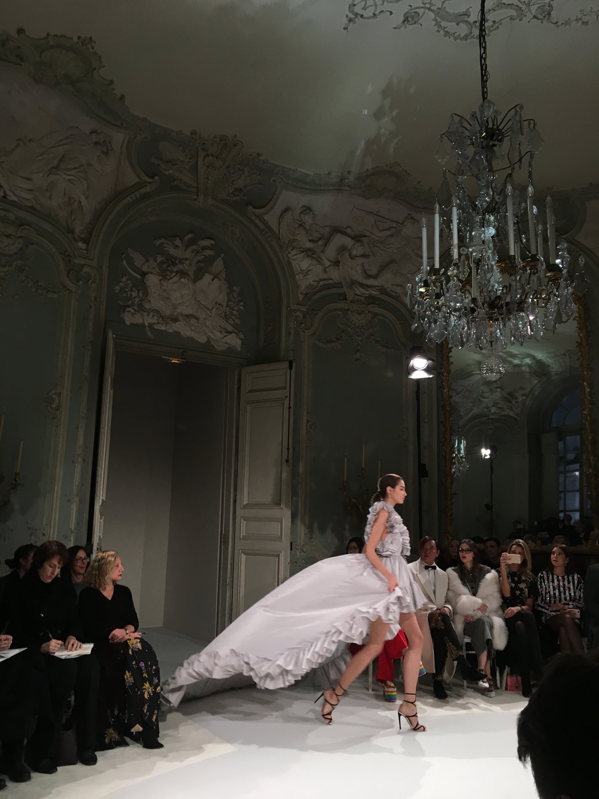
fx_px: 669
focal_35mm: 29
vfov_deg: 61.7
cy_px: 400
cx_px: 300
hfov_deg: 48.2
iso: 50
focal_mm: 4.2
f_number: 2.2
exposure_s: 1/33
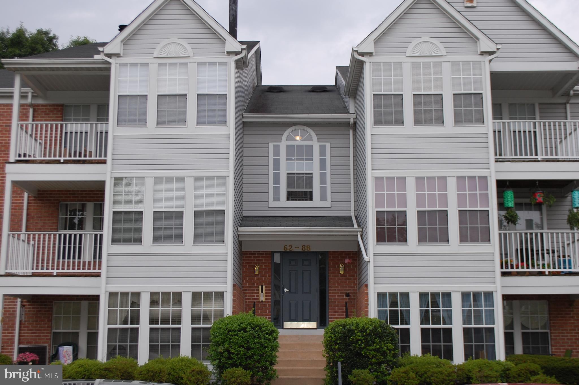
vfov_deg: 28.0
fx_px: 771
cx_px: 290
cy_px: 192
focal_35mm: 48
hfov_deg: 41.2
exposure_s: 1/125
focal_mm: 32
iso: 200
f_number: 5.6
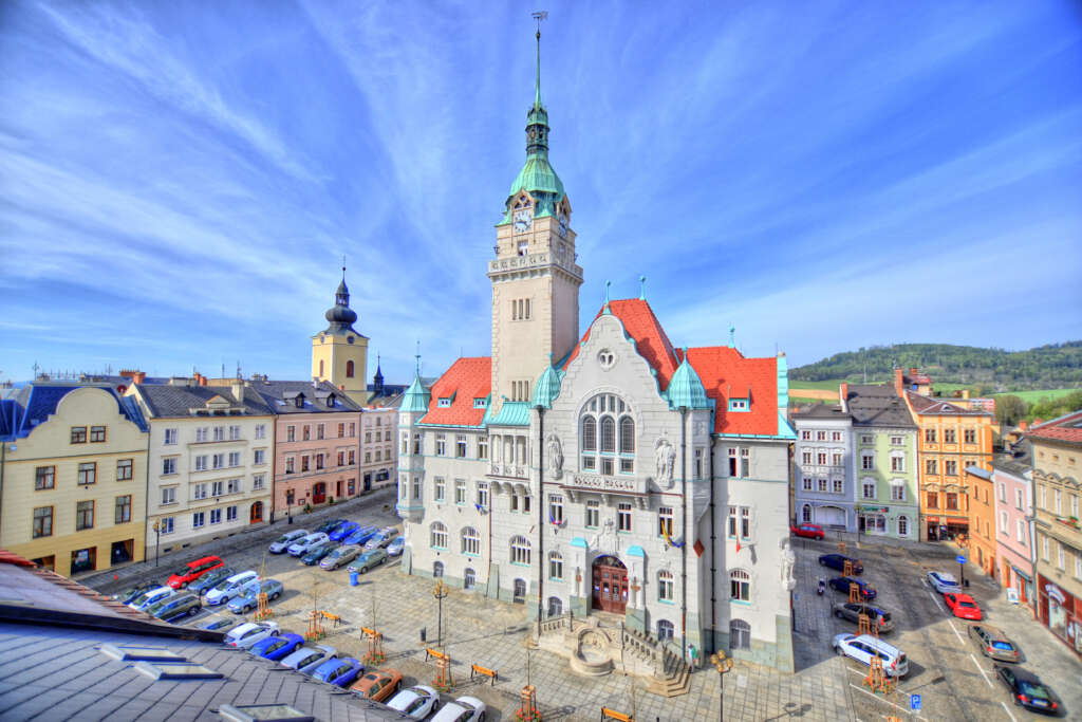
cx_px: 541
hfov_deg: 100.4
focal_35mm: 15
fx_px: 451
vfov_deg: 77.3
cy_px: 361
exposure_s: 1/3200
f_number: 3.5
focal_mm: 10
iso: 200
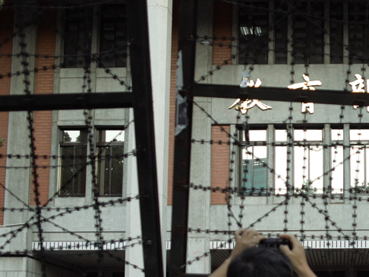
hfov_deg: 22.9
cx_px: 341
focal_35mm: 83
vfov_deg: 17.6
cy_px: 220
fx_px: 885
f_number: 2.8
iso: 100
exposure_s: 1/320
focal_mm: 24.2
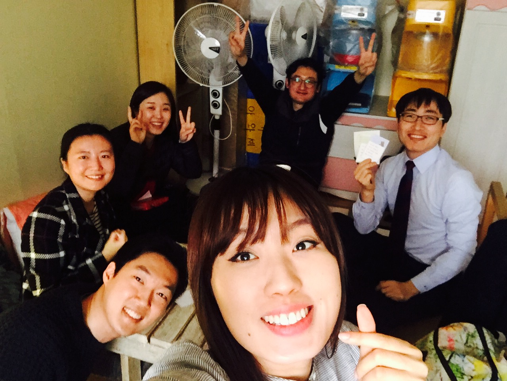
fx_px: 454
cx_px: 254
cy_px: 190
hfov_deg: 58.4
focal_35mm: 31
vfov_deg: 45.4
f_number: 2.2
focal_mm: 2.65
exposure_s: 1/24
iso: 250
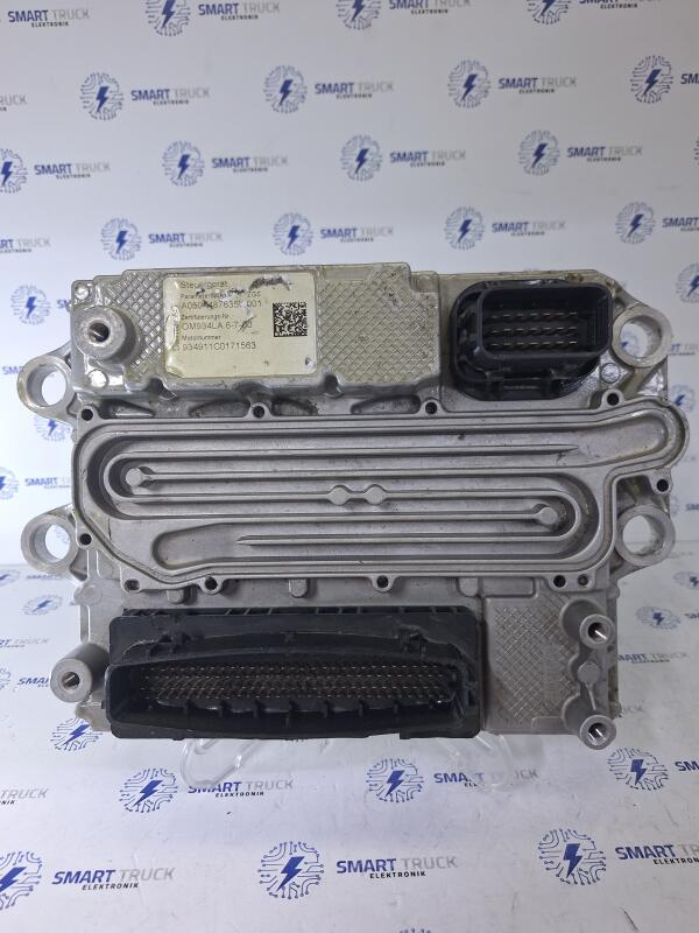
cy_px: 466
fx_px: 619
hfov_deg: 58.9
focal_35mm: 23
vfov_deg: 73.9
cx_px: 350
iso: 160
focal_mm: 5.54
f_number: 1.8
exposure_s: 1/50
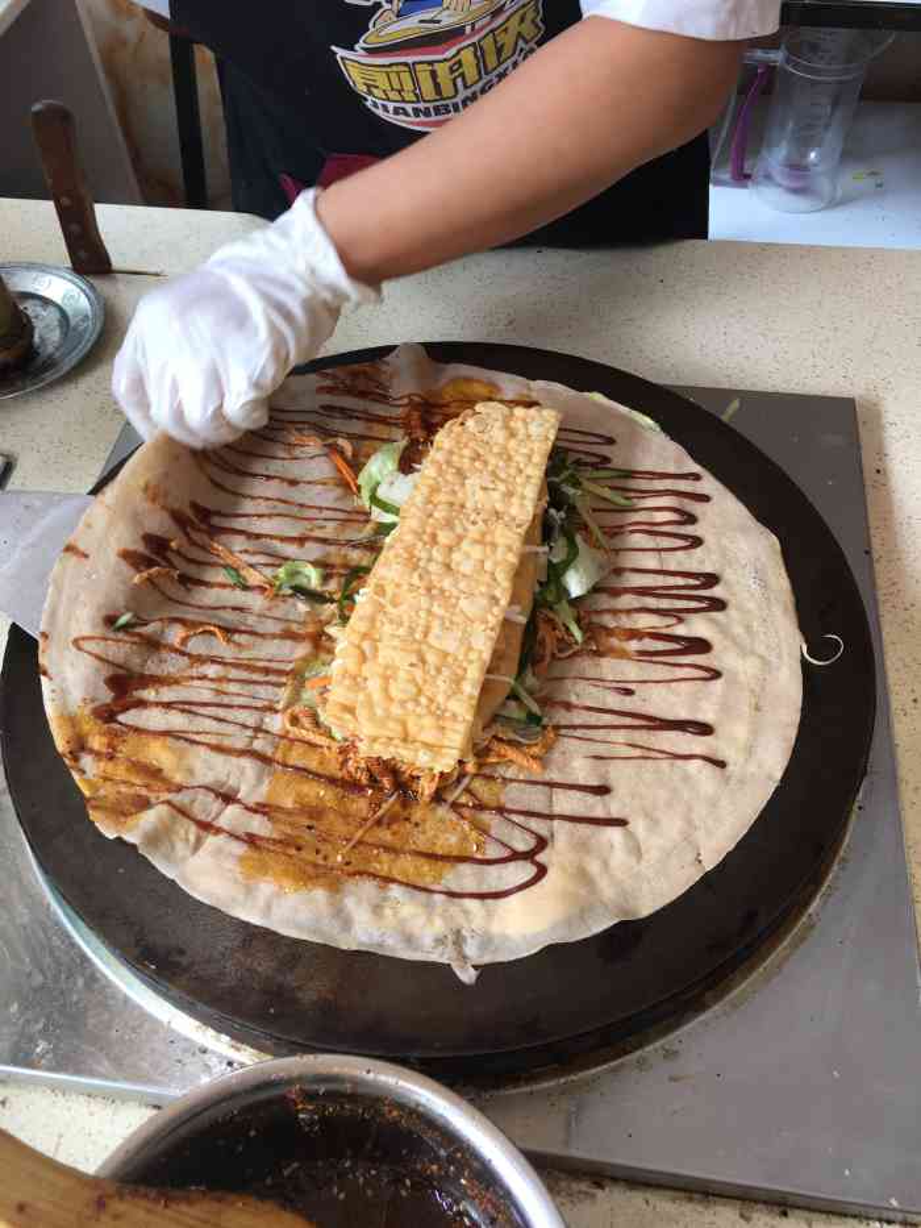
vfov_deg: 61.7
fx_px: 1029
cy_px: 614
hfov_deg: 48.2
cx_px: 460
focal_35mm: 29
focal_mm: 4.15
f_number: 2.2
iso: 32
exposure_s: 1/50
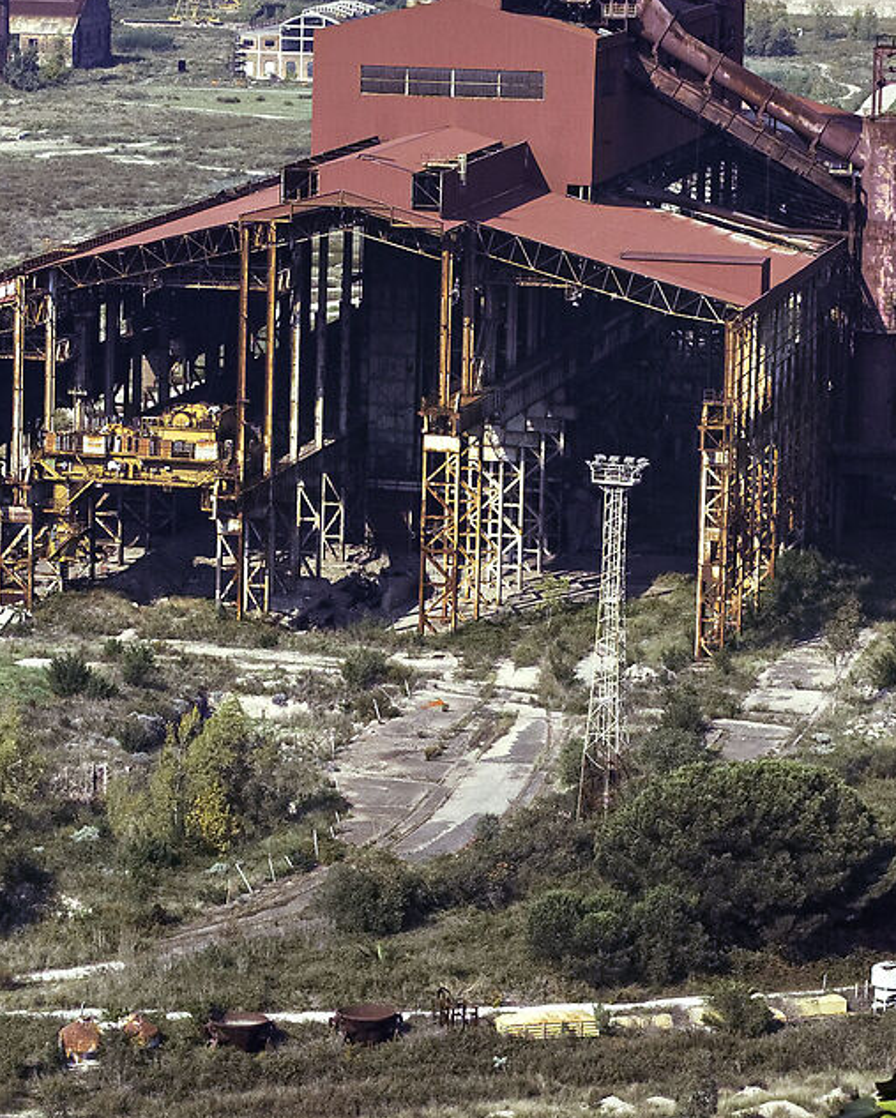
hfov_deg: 9.6
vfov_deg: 12.0
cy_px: 373
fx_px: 5300
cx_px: -4
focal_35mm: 160
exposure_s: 1/1000
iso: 200
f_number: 5.6
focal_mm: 30
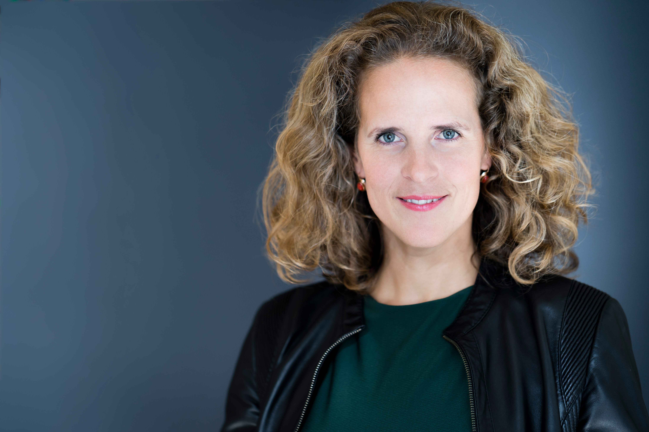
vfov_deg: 16.1
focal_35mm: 85
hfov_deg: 23.9
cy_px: 216
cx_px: 324
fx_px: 1532
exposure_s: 1/160
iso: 320
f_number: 1.8
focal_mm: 85
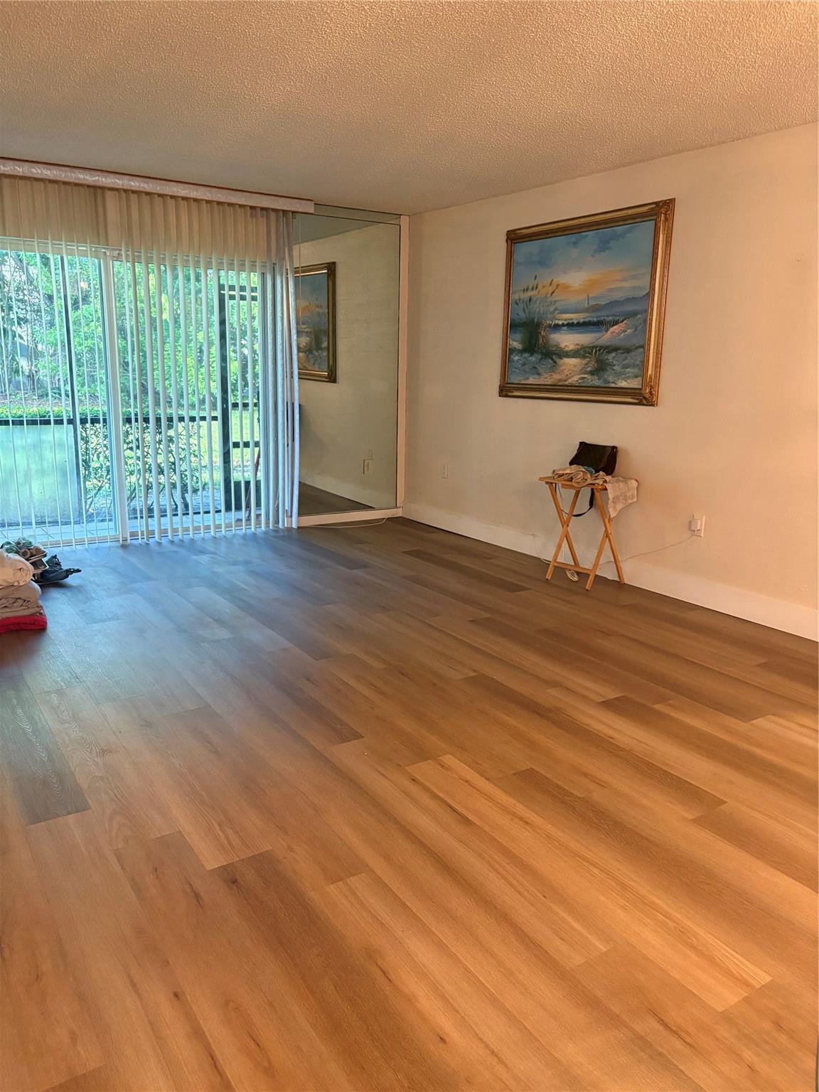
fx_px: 820
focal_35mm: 26
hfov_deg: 53.1
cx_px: 410
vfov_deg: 67.3
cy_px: 546
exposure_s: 1/60
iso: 400
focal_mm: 5.96
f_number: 1.6
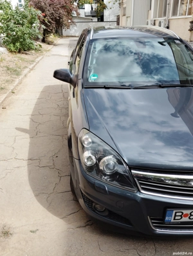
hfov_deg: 48.4
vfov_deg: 61.6
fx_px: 215
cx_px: 96
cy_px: 128
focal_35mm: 29
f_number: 1.8
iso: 50
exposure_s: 1/621
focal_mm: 4.25
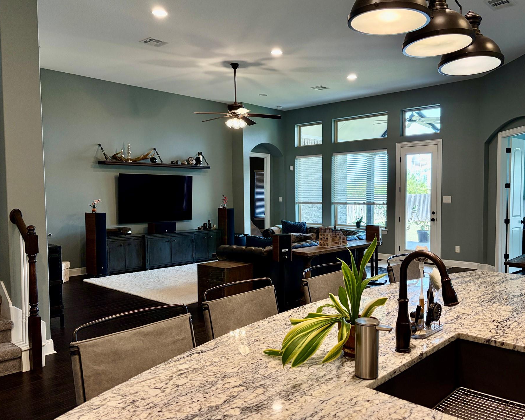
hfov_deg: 60.3
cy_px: 216
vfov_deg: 50.0
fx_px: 451
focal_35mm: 29
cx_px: 289
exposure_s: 1/120
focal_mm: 5.96
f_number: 1.6
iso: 200
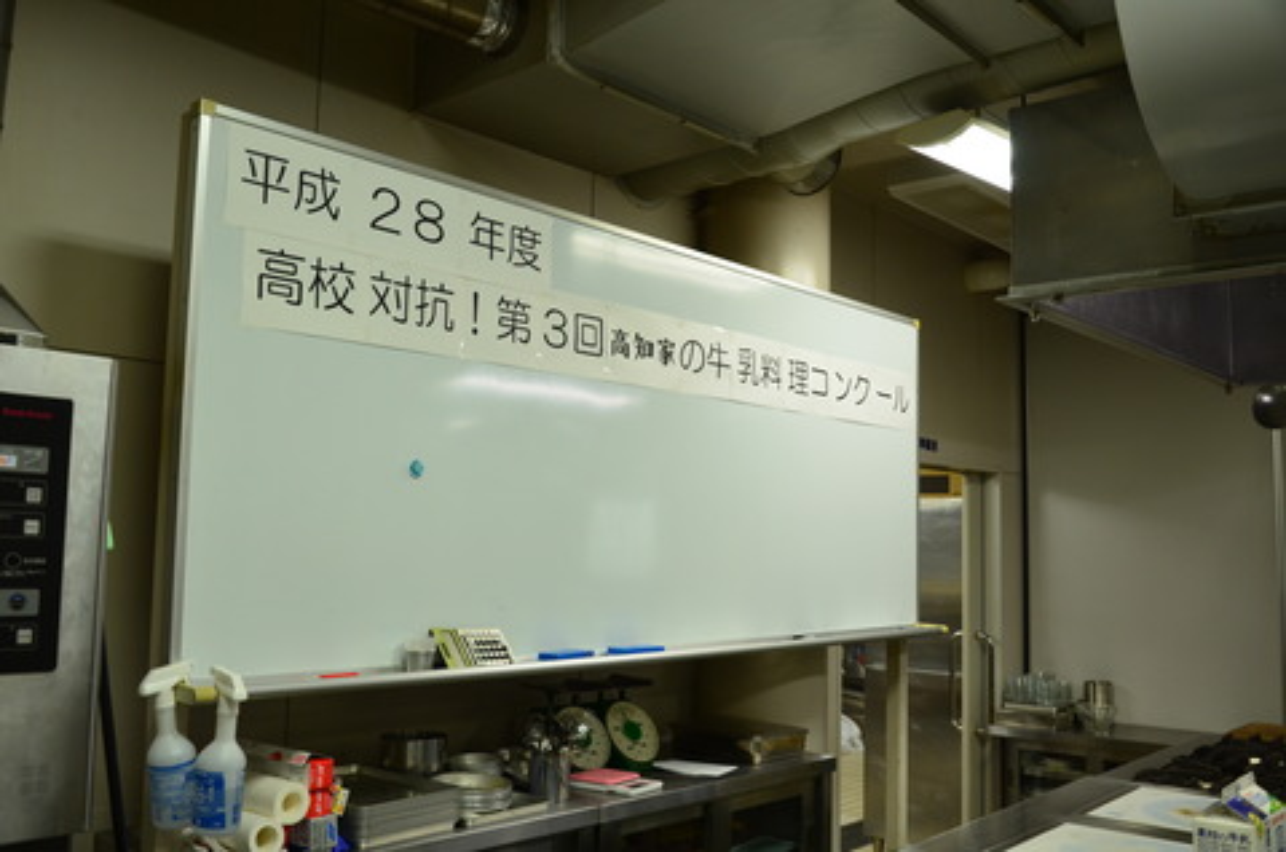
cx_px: 643
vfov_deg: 39.8
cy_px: 426
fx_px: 1176
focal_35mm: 33
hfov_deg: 57.3
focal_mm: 22
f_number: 5
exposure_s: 1/100
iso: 400
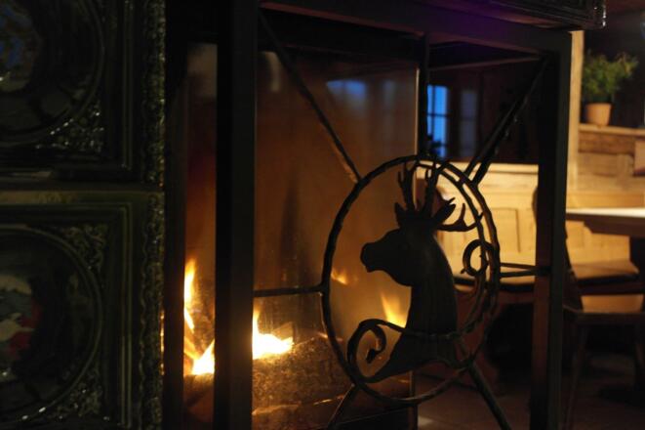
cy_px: 215
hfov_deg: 42.8
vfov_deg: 29.2
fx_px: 824
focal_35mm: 46
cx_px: 322
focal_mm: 30
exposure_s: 1/8
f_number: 4.5
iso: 1600
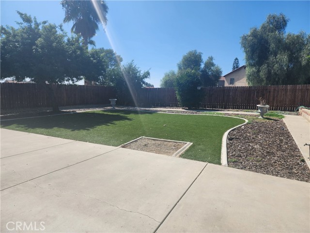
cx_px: 155
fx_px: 206
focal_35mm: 23
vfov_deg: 58.9
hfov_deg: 73.9
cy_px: 116
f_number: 1.8
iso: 12
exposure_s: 1/1365
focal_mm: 6.4
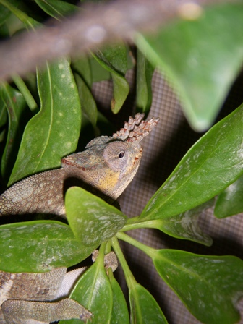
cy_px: 162
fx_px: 1067
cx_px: 122
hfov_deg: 13.0
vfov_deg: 17.3
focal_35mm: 114
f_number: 4.2
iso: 100
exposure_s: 1/60
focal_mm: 18.9
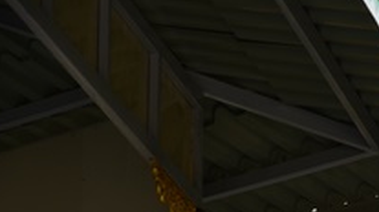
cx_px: 590
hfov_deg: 7.5
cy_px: 387
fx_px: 2841
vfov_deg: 4.2
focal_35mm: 283
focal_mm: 86
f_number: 6.3
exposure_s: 1/100
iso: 100
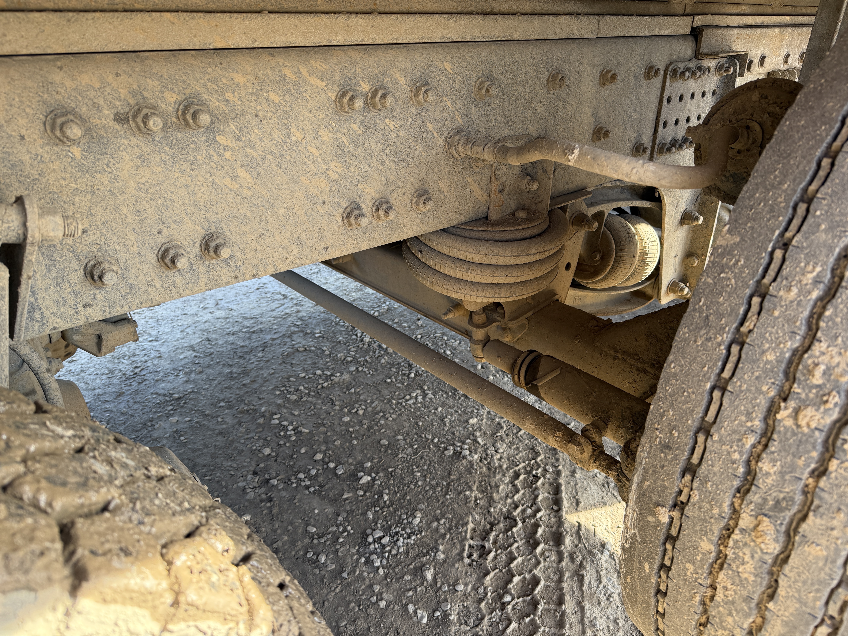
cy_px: 318
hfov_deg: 71.6
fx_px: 588
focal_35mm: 24
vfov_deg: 56.8
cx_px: 424
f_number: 1.78
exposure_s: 1/243
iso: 125
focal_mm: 6.76
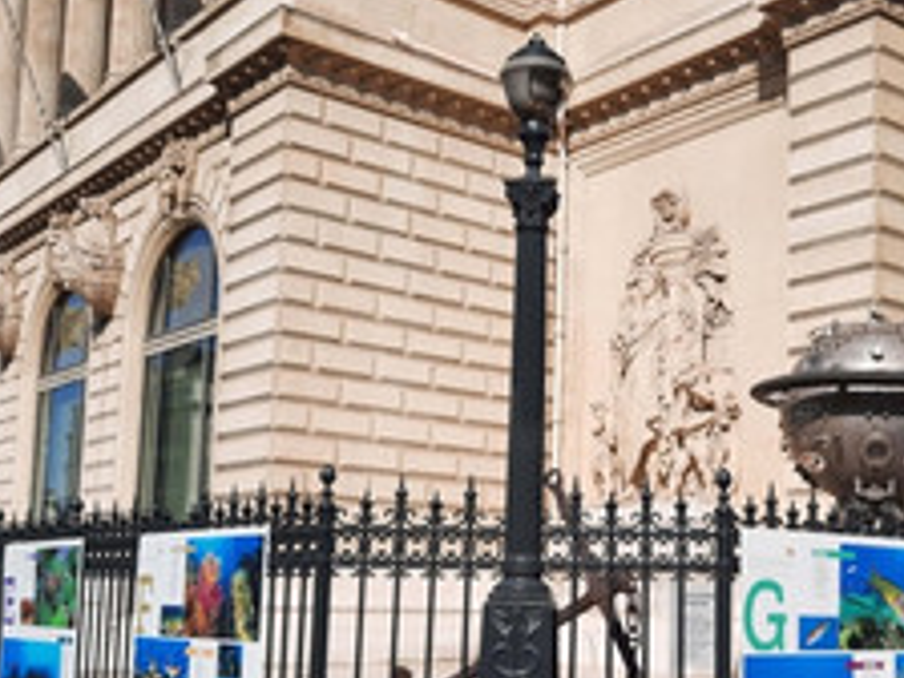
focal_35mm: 49
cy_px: 476
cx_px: 634
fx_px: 1280
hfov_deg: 38.3
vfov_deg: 29.4
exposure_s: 1/1403
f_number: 2
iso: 40
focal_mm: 4.6
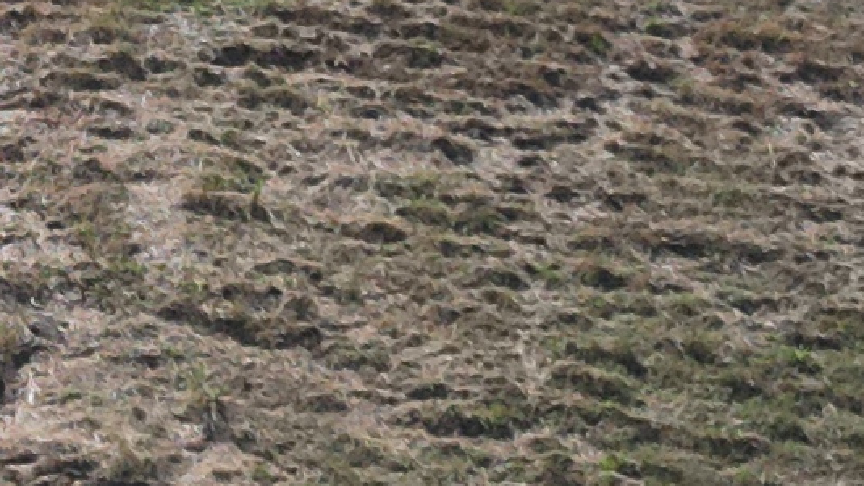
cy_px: -218
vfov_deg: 6.1
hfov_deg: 10.6
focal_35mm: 197
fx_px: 4513
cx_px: -368
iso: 200
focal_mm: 6.72
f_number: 1.7
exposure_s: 1/3200
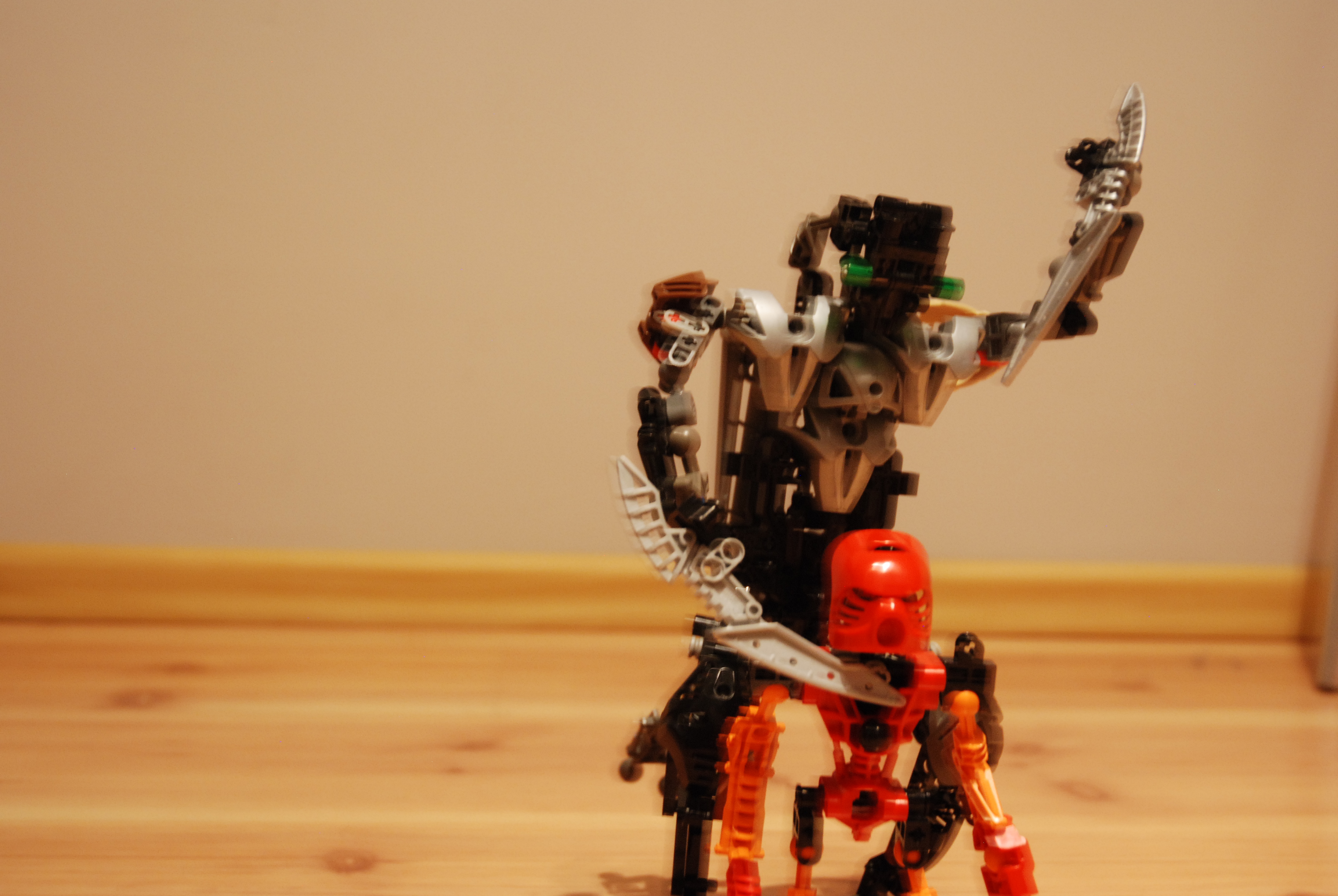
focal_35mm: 52
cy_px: 448
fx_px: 1954
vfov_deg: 25.8
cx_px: 669
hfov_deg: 37.8
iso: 500
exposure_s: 1/3
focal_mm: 35
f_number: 4.2
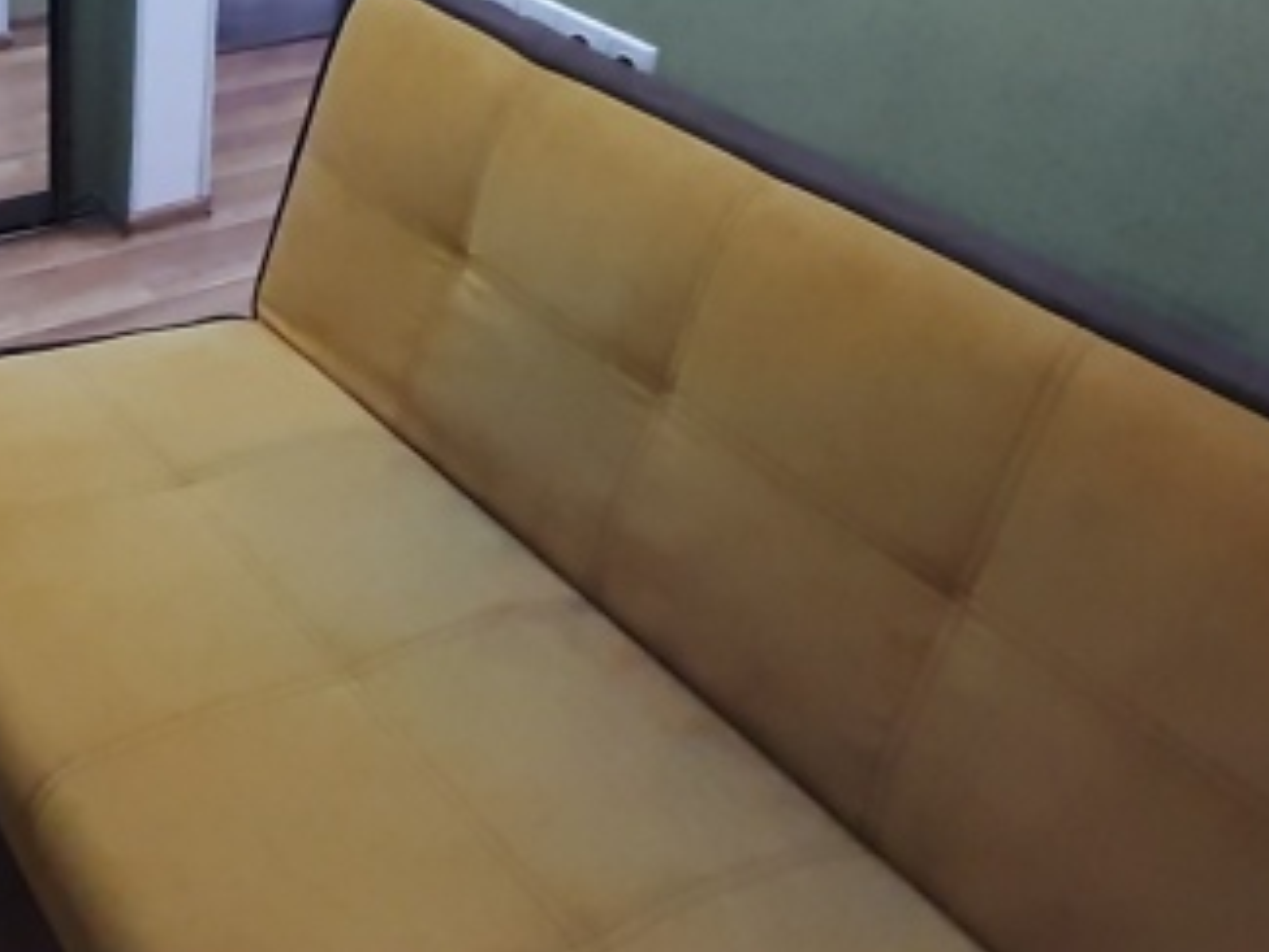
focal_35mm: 41
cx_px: 0
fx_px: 1504
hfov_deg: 40.2
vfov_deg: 32.6
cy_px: 20
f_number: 2.2
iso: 320
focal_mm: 1.42
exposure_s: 1/25
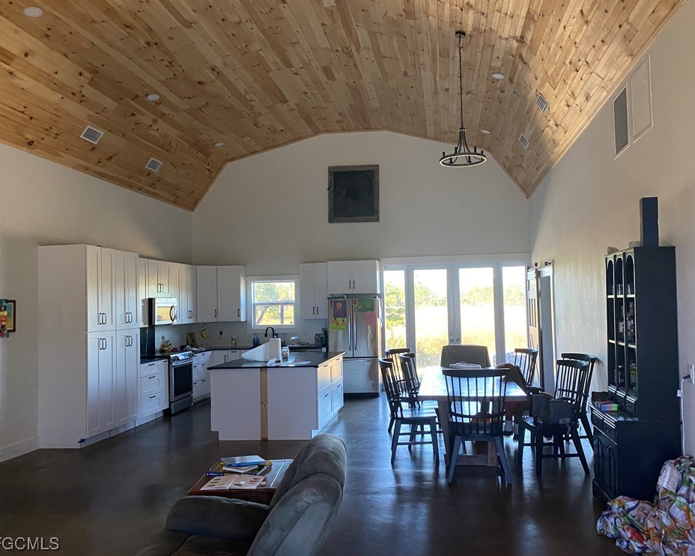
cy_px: 273
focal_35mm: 28
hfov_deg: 62.2
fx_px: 576
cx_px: 371
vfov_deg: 51.5
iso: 500
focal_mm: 4.25
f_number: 1.8
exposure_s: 1/60
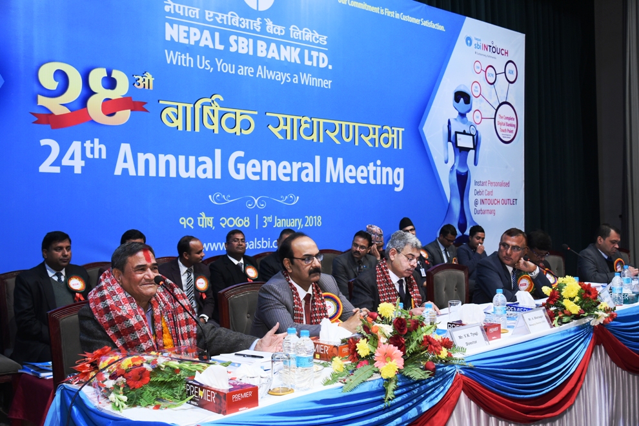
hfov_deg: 50.7
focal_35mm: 38
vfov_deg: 35.1
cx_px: 320
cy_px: 213
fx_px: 674
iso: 3200
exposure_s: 1/100
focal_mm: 38
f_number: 5.6
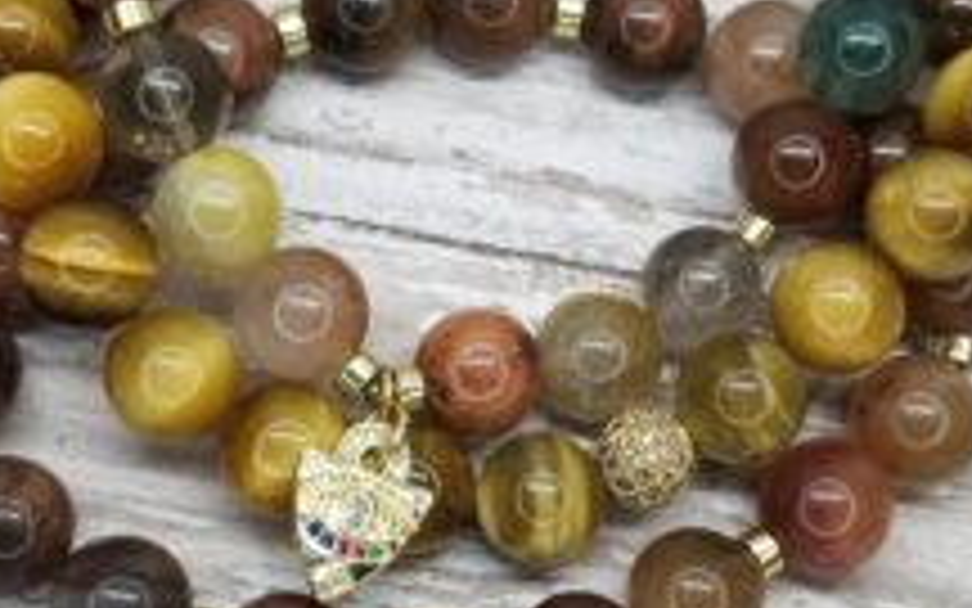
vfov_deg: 25.3
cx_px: 441
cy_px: 342
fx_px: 1351
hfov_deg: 39.5
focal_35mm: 51
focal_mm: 4.25
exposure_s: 1/120
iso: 64
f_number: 1.7
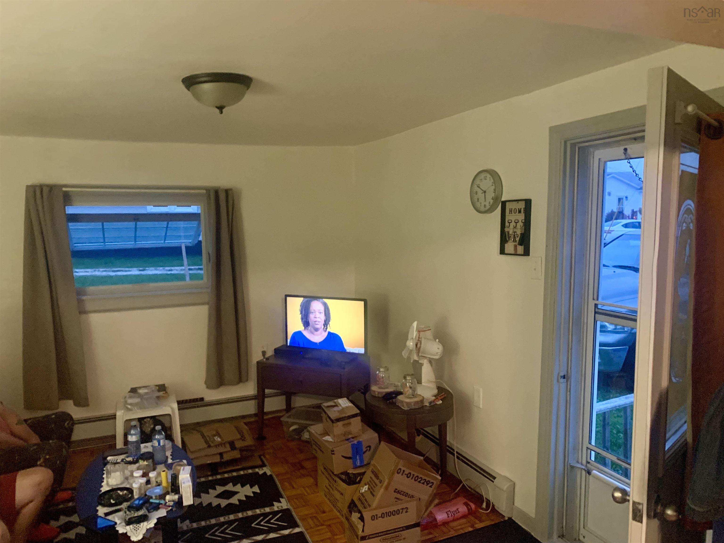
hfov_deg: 67.3
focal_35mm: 26
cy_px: 272
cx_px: 362
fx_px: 544
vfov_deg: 53.1
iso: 250
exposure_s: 1/40
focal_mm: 4.25
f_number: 1.8
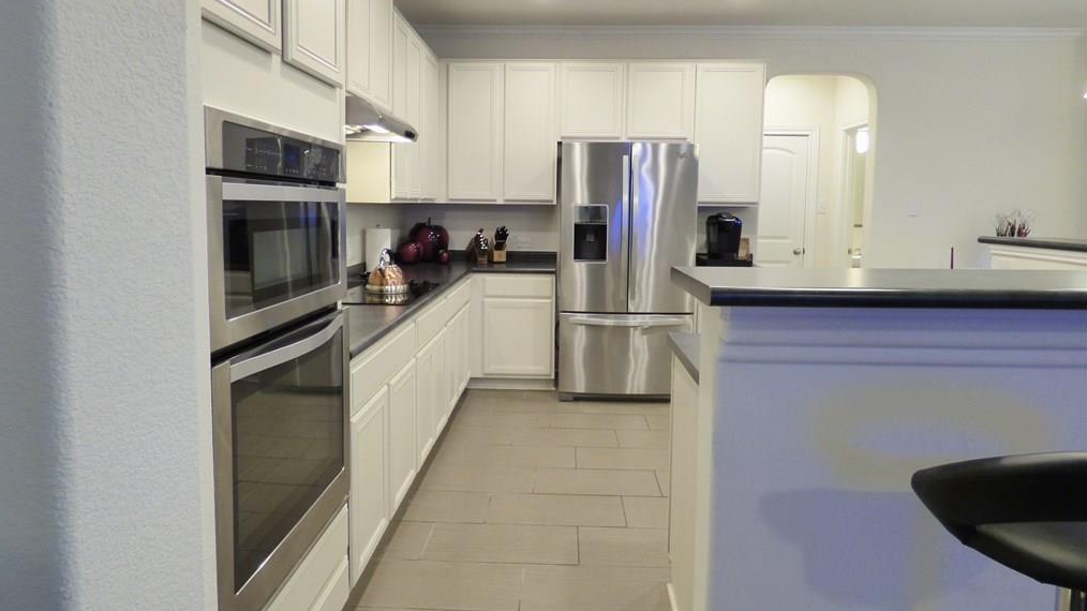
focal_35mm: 22
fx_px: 634
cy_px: 260
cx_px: 539
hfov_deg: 81.2
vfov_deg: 51.3
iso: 400
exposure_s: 1/25
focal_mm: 3.58
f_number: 2.8
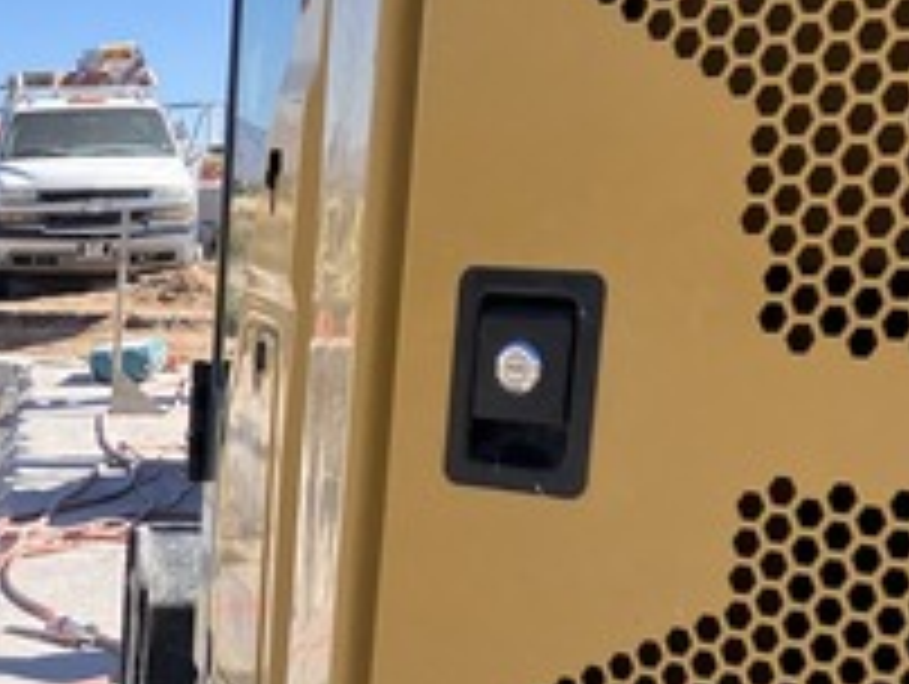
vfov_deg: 14.6
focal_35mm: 97
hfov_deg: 18.3
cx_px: -382
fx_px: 2550
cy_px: 907
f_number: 1.8
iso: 32
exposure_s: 1/2114
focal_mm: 3.99
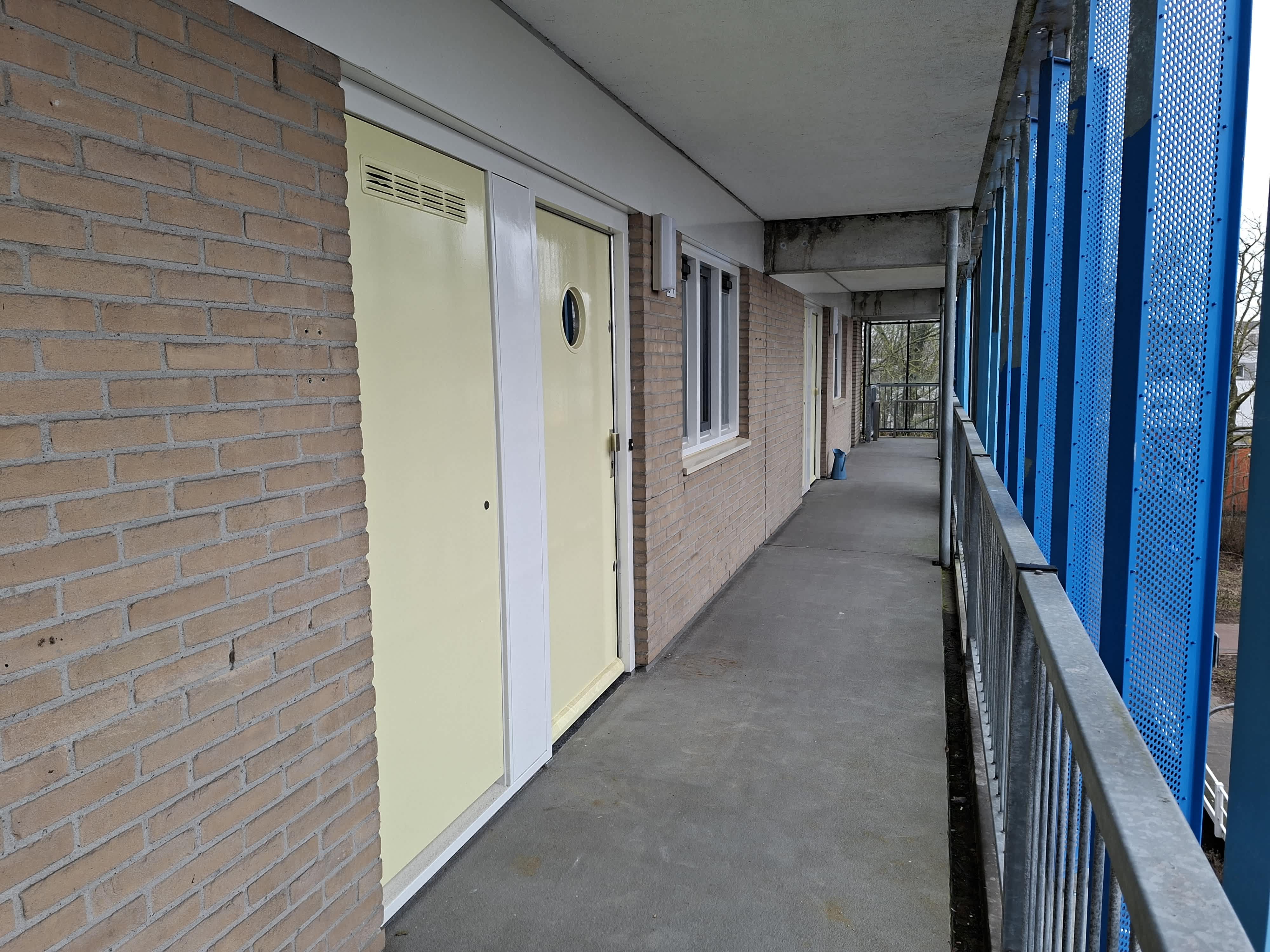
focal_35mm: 23
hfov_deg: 73.9
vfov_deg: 58.9
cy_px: 476
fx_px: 844
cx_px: 635
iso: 50
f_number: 1.8
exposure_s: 1/104
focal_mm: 5.5
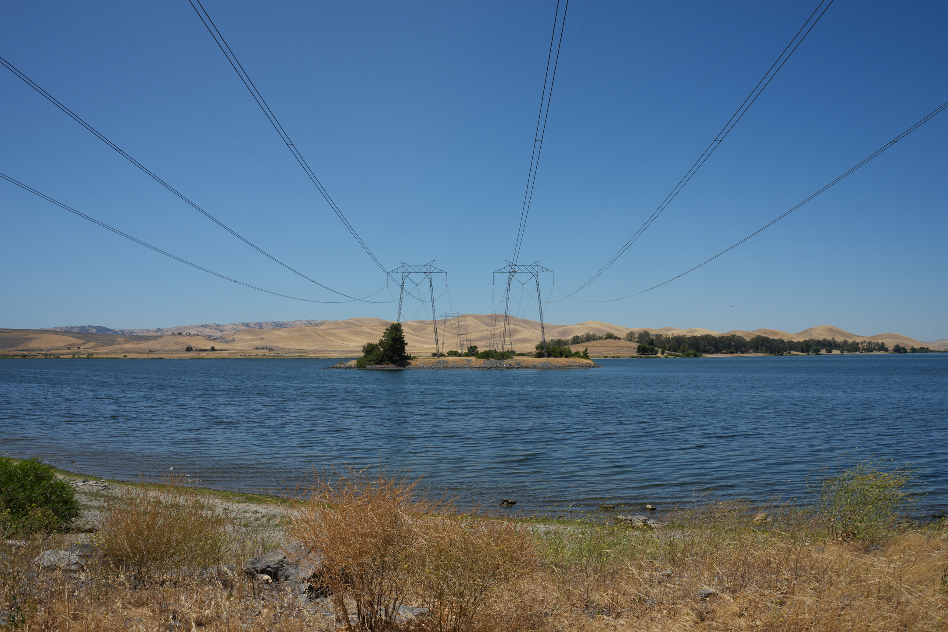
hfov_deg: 63.7
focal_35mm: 29
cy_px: 316
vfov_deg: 45.0
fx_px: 764
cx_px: 474
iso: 100
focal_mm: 29
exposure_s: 1/100
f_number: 18
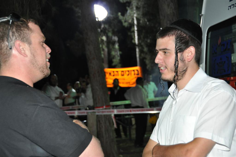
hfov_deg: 27.0
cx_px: 118
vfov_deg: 18.1
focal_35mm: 75
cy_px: 78
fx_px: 491
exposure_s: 1/60
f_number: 4.8
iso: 800
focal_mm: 50
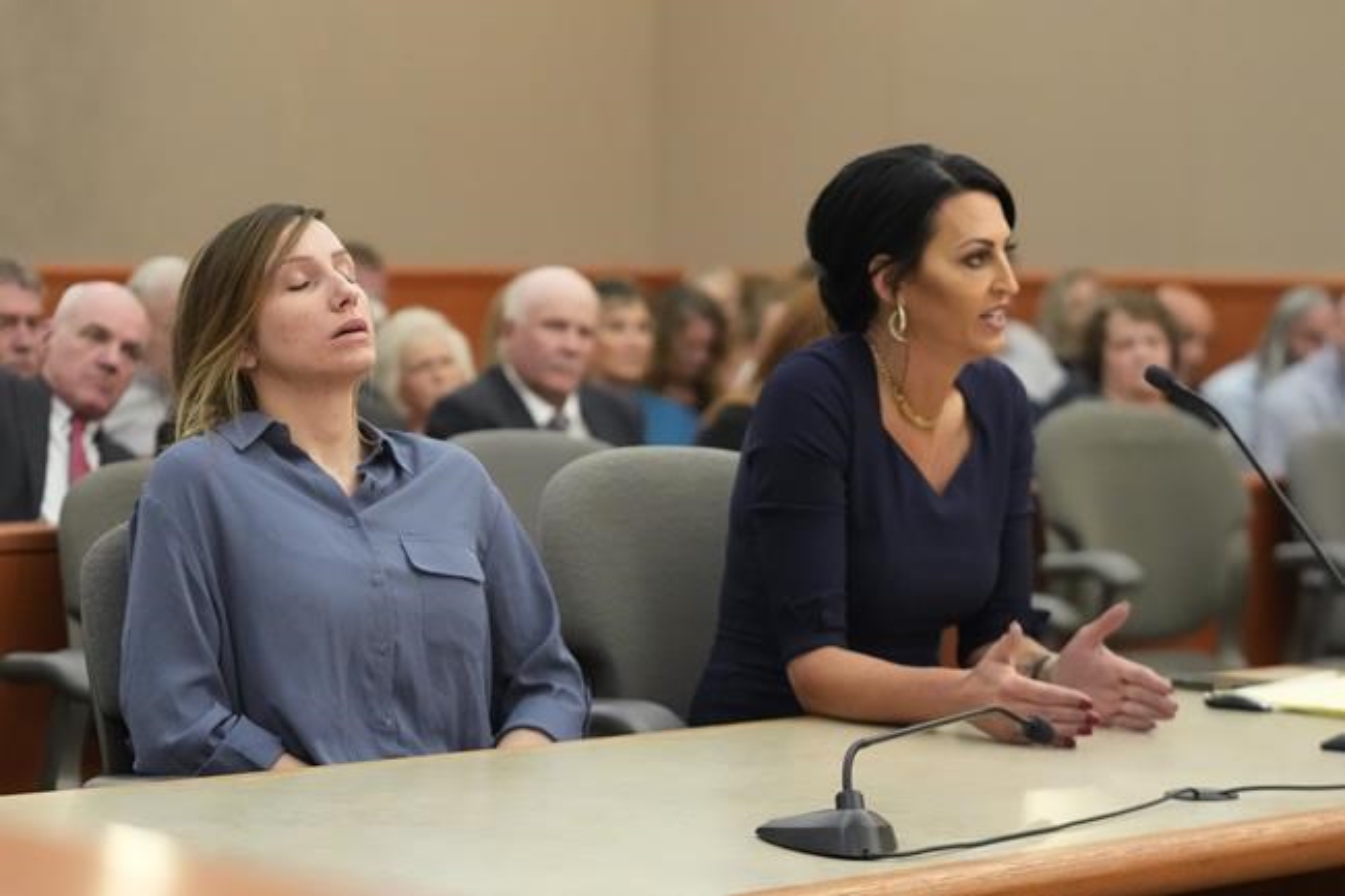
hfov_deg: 19.5
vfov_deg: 13.0
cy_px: 448
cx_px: 672
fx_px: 3922
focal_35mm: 105
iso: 10000
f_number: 2.8
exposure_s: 1/500
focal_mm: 70
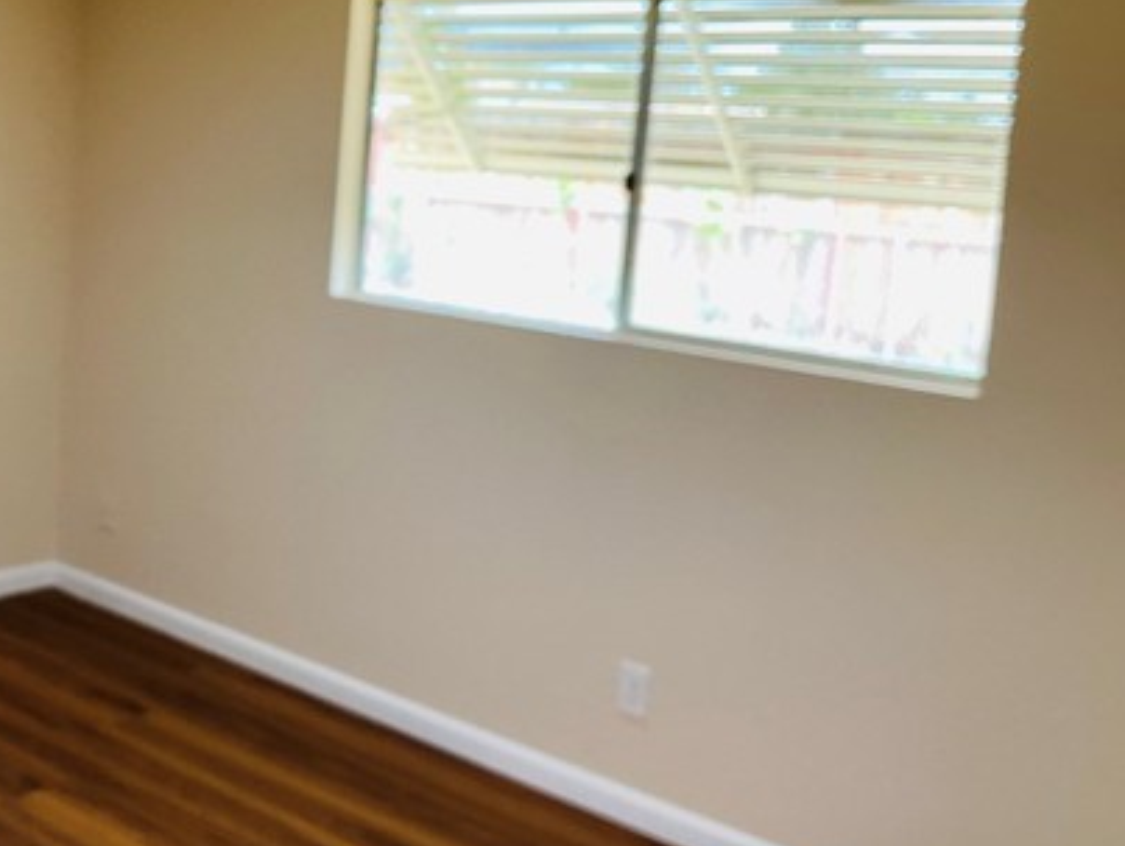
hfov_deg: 40.0
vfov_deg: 31.4
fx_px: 1496
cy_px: 296
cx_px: 276
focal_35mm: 46
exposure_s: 1/60
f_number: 1.8
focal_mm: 3
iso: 125
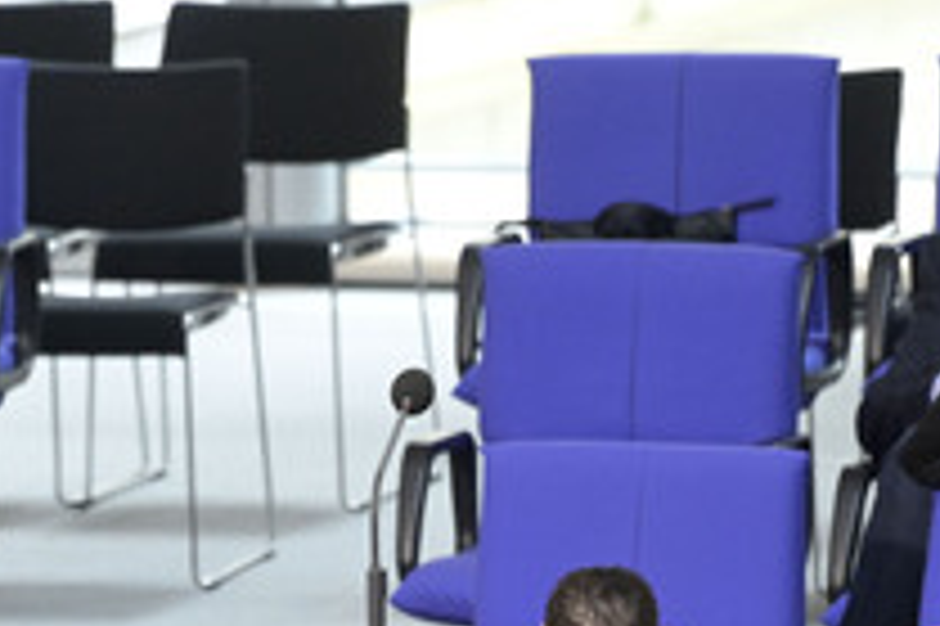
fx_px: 18602
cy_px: 662
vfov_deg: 1.9
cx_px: 385
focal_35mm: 713
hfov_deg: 2.9
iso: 8000
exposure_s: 1/250
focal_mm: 330
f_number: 5.6
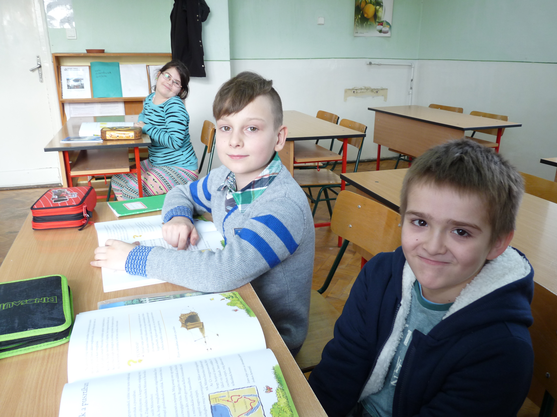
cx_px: 278
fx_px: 434
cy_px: 208
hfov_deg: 65.3
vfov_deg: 51.4
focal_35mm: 27
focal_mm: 4.8
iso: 125
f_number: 2.8
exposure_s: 1/30
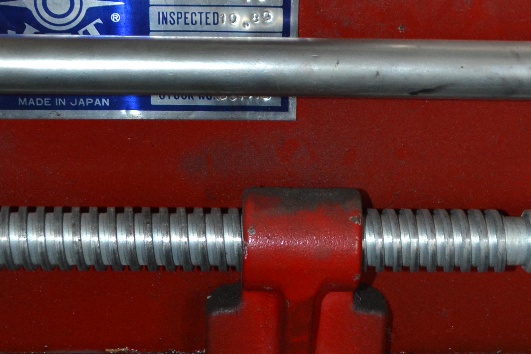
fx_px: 1283
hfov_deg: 23.4
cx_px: 312
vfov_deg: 15.7
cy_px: 131
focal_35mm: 87
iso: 500
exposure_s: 1/60
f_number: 3.8
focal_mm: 20
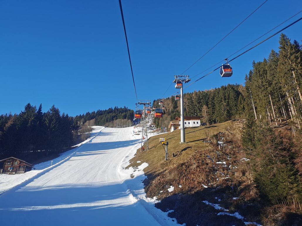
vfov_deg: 51.4
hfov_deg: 65.3
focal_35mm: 27
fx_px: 236
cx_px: 151
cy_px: 113
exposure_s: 1/1965
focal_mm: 5.58
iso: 50
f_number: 1.8
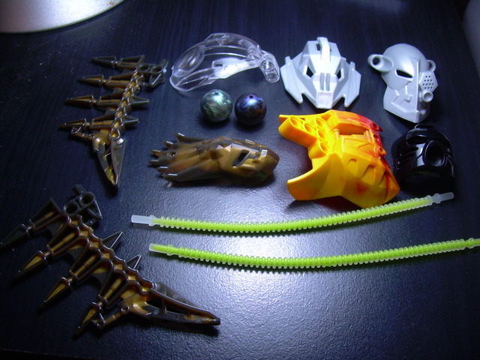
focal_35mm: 38
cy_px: 180
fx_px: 527
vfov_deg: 37.7
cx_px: 240
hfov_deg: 49.0
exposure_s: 1/42.4
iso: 50
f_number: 2.8
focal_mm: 6.3
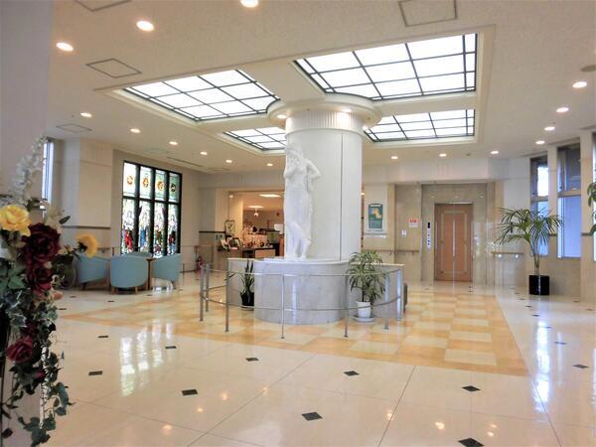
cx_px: 298
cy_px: 224
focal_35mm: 24
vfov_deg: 56.8
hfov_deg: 71.6
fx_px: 413
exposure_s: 1/60
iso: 160
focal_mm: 4.3
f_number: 3.1
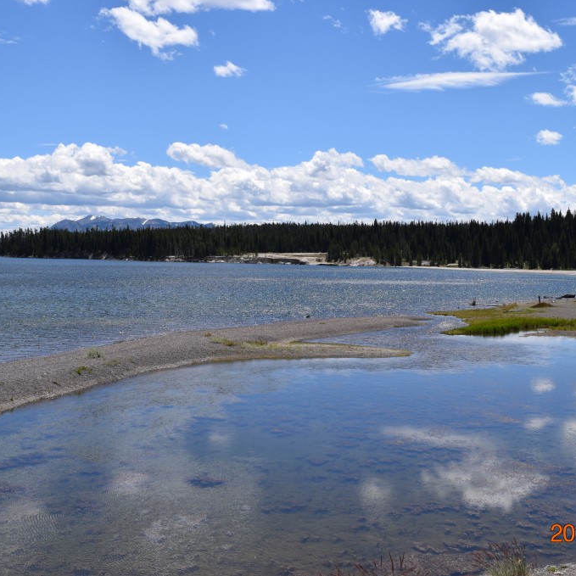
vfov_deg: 34.0
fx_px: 941
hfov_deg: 34.0
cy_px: 288
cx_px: 322
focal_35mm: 50
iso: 200
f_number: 10
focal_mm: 26
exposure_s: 1/400
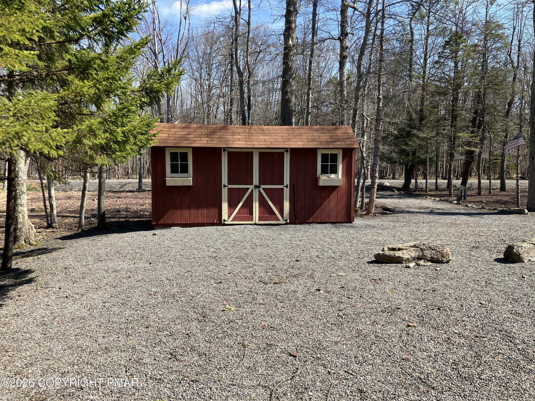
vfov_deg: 49.7
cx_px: 268
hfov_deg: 63.4
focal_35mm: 28
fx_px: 433
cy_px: 200
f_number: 1.8
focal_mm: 3.99
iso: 32
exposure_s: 1/972
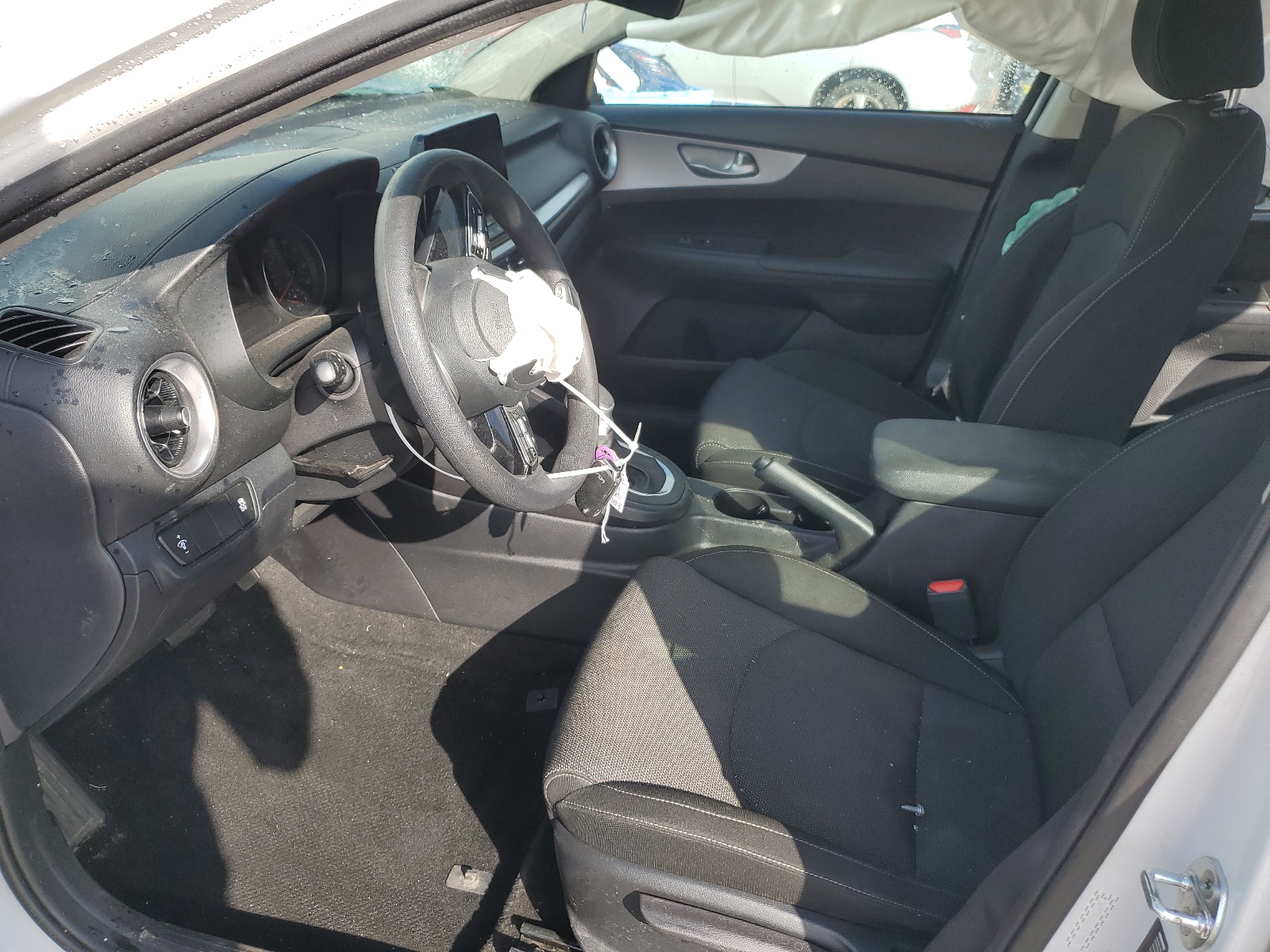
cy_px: 476
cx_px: 635
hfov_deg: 67.3
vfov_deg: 53.1
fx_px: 954
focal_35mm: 26
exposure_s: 1/909
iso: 50
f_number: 1.5
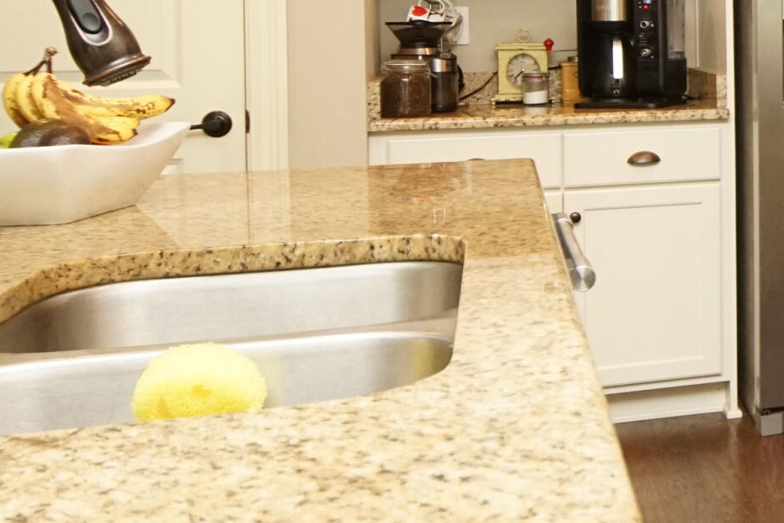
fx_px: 1263
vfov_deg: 22.9
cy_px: 70
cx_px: 1077
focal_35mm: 58
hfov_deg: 27.4
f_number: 3.5
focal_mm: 12
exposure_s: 1/60
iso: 1600
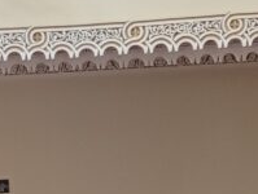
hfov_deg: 14.7
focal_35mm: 134
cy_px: 440
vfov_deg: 9.9
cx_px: 76
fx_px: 1001
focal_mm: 3.96
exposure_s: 1/50
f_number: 1.8
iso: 242
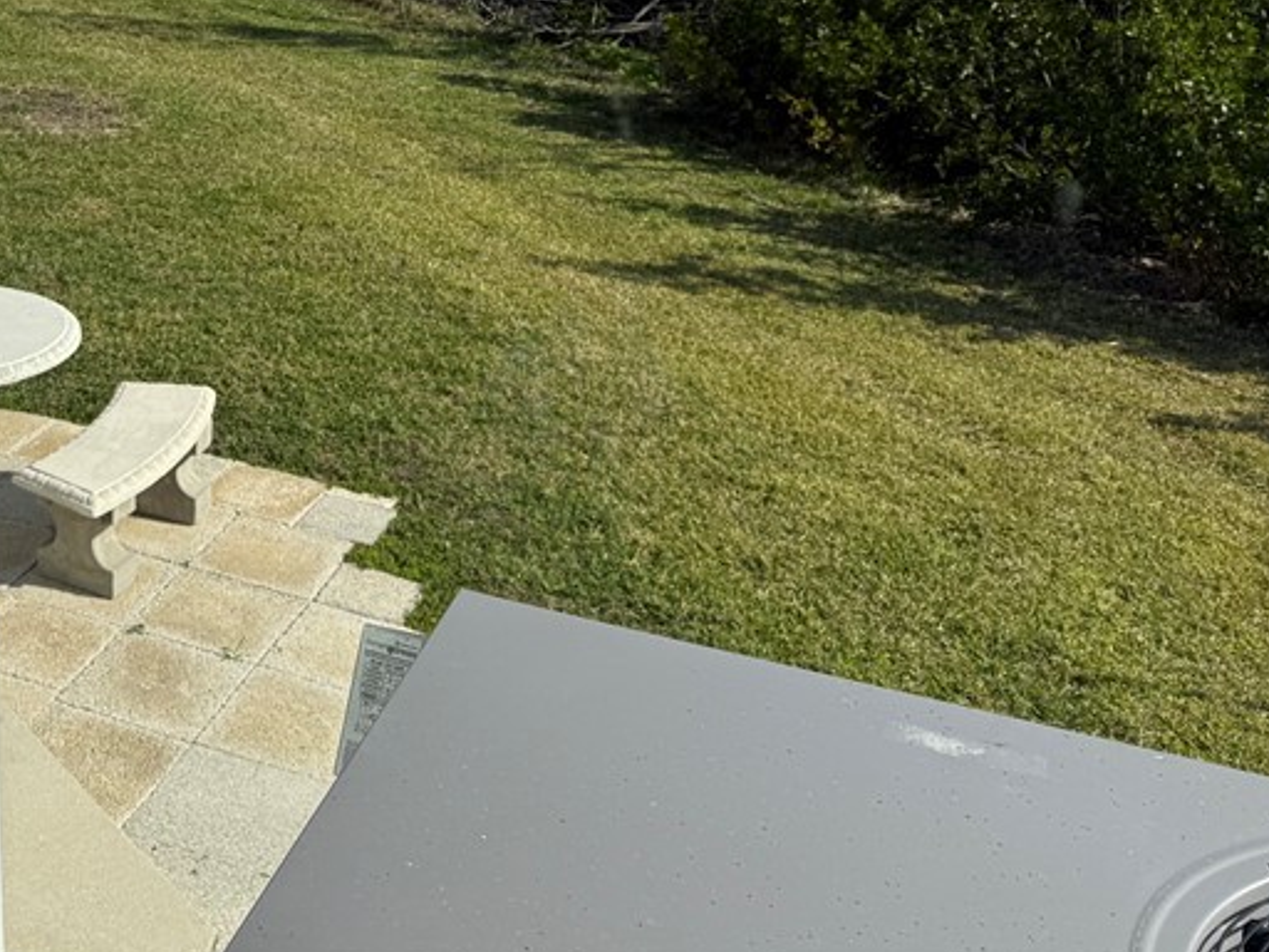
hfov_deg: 37.2
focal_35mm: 48
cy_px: 15
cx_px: 131
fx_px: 1760
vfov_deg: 28.5
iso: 80
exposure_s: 1/6173
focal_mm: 6.76
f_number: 1.78
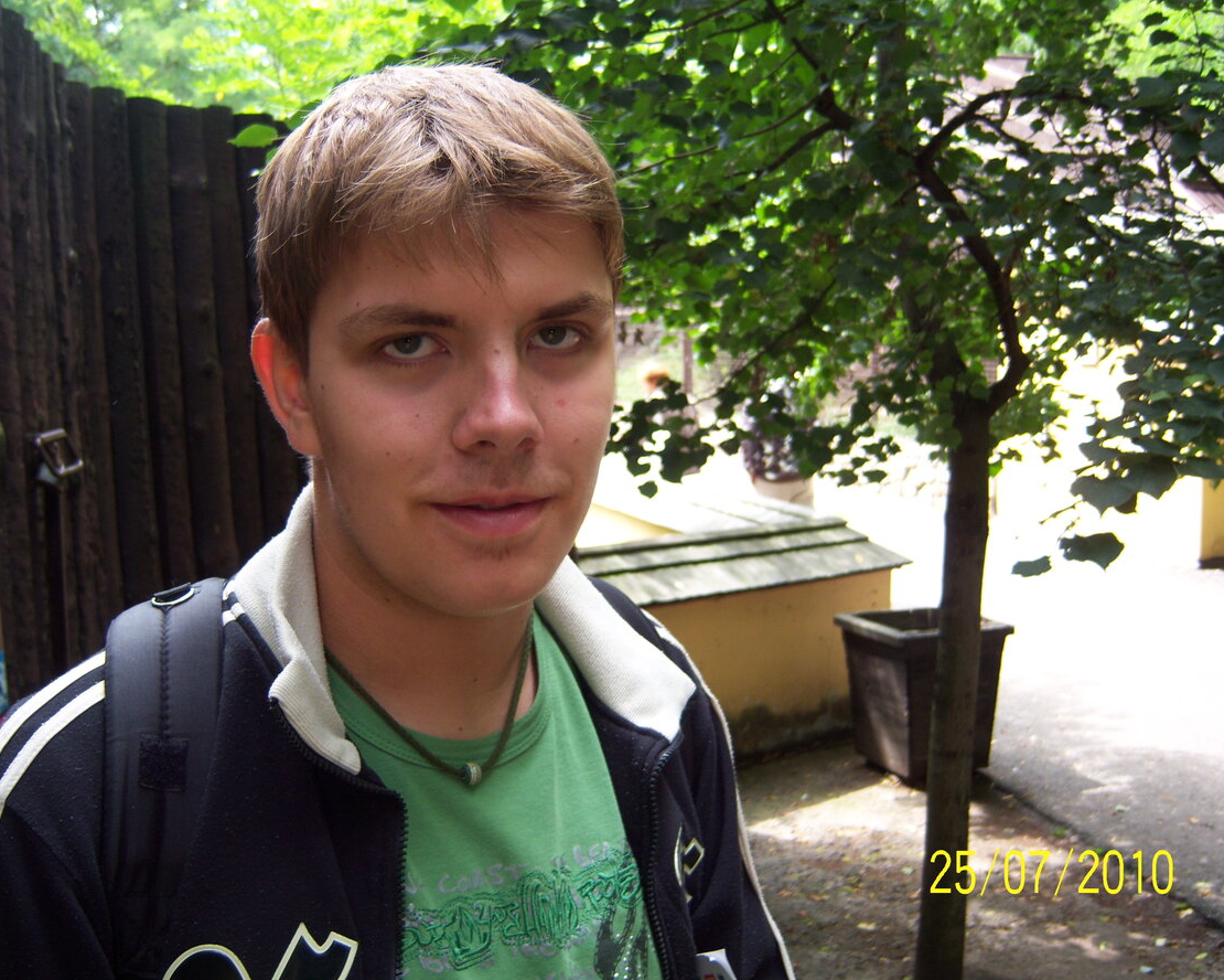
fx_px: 1377
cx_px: 579
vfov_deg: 39.2
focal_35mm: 38
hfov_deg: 47.9
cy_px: 487
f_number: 2.8
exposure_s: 1/100
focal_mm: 7.5
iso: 80
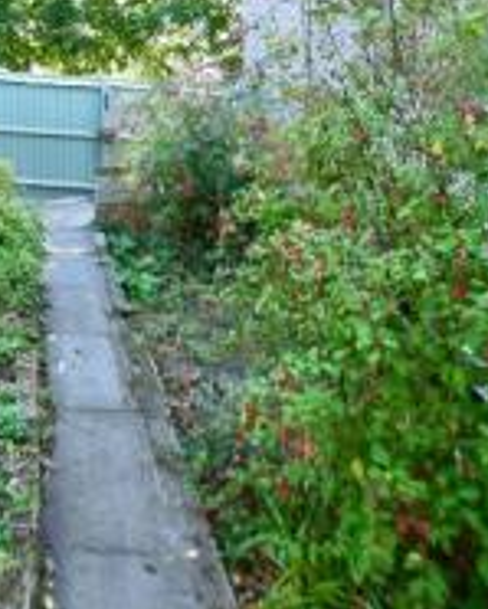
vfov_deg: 48.9
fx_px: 595
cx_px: 31
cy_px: 70
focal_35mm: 33
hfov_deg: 40.5
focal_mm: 10
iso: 200
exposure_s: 1/15
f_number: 7.1
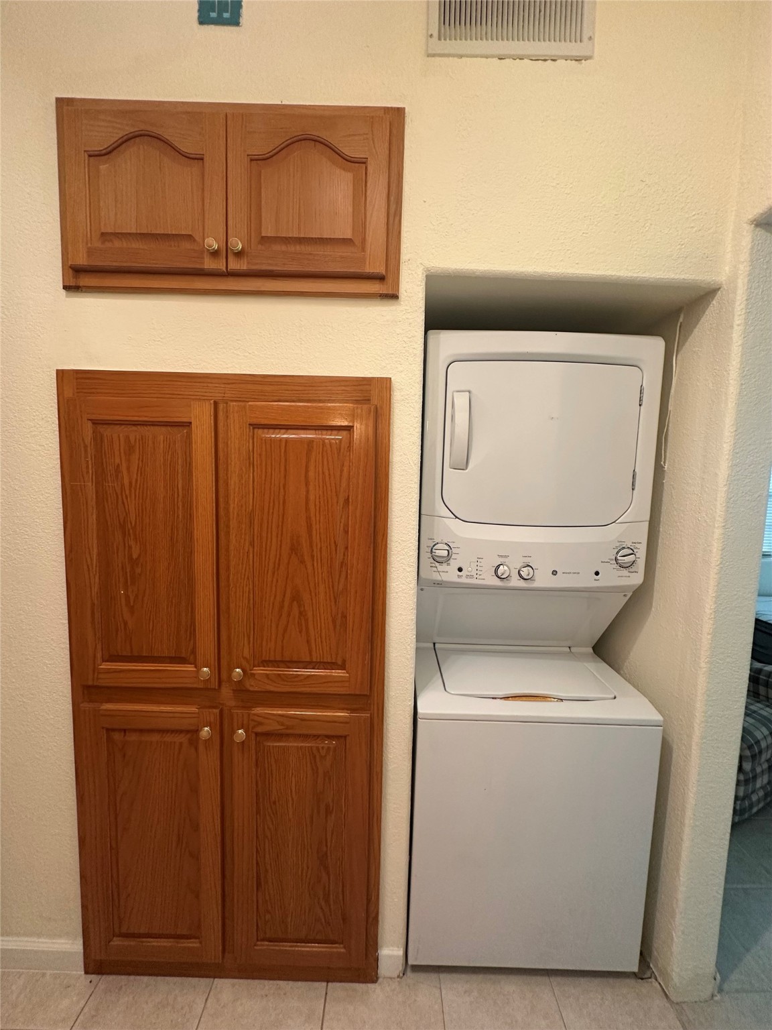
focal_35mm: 14
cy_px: 515
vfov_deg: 102.1
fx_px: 416
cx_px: 386
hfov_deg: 85.7
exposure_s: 1/60
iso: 250
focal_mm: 2.22
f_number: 2.2
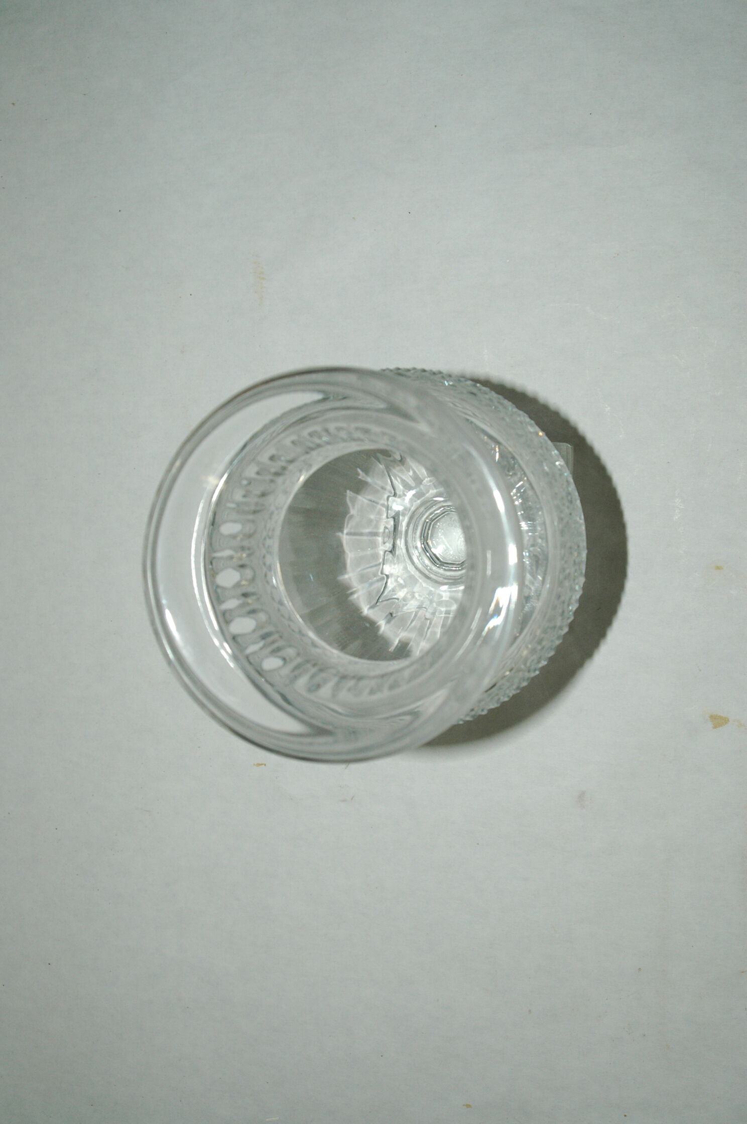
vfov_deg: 46.4
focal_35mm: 42
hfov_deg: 31.8
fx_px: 1310
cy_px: 562
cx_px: 374
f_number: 7.1
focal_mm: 28
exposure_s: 1/125
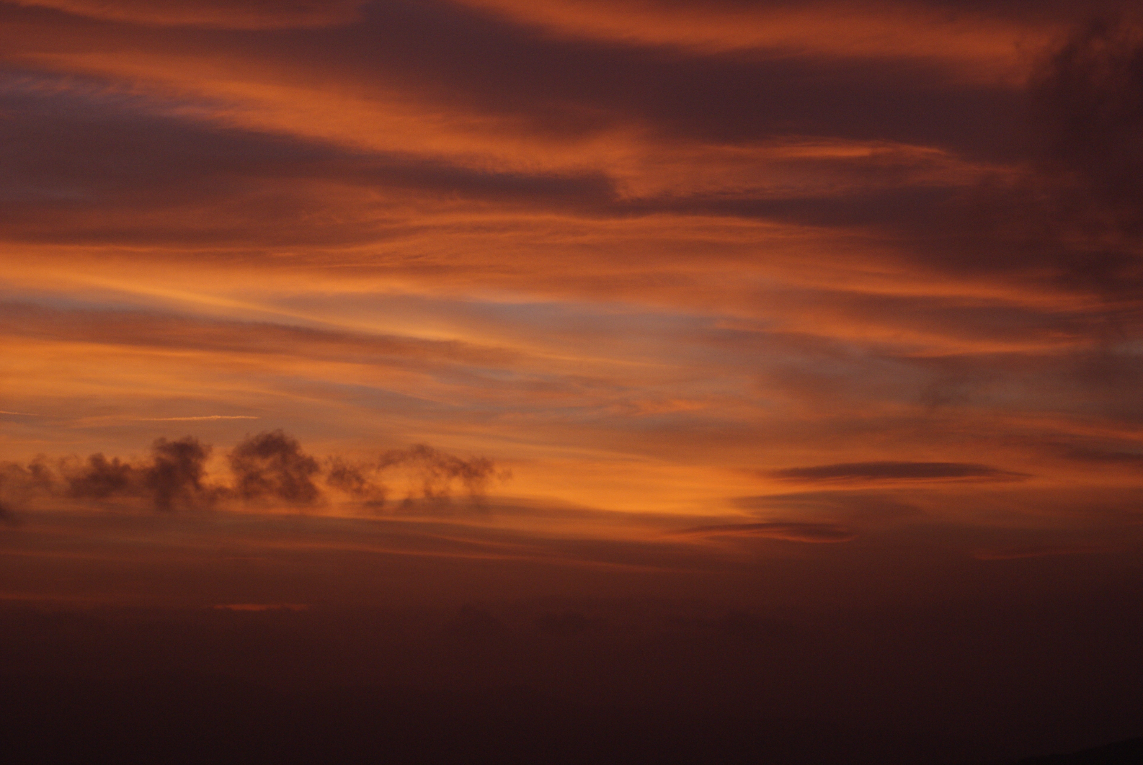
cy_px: 382
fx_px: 3338
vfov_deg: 13.1
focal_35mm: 105
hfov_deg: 19.4
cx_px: 572
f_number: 5.6
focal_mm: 70
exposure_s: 1/125
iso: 400
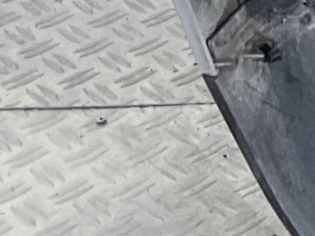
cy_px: -144
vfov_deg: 8.7
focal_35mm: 166
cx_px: 817
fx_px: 1510
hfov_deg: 10.0
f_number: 1.8
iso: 64
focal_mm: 3
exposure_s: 1/60
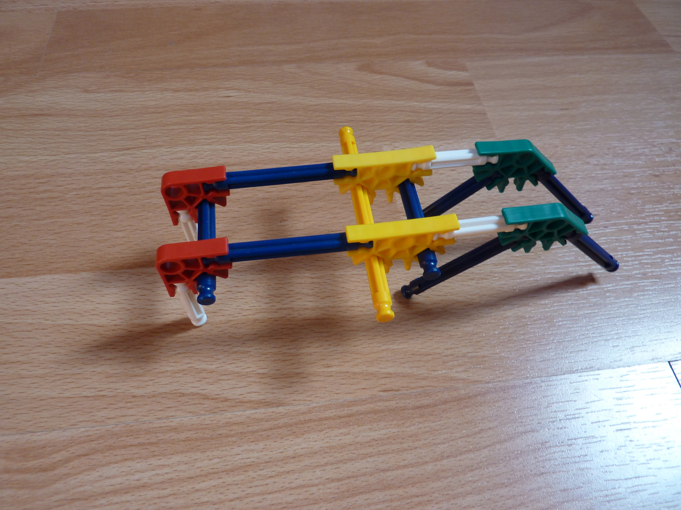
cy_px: 255
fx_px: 492
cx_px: 340
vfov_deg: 54.9
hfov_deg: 69.4
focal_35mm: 25
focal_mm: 4.1
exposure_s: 1/30
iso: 100
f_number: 3.3
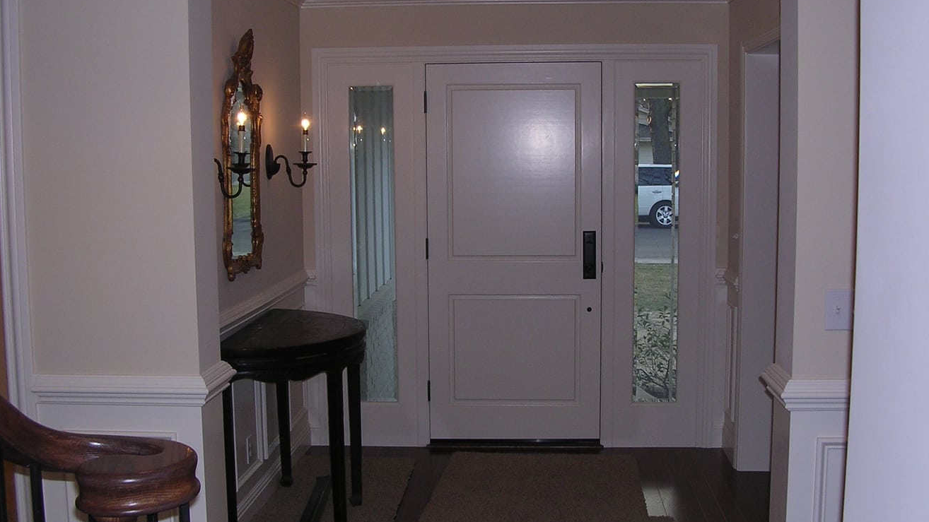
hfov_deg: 48.4
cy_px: 252
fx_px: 1035
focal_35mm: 42
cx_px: 467
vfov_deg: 28.3
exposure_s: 1/60.1
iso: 100
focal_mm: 5.8
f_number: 2.8
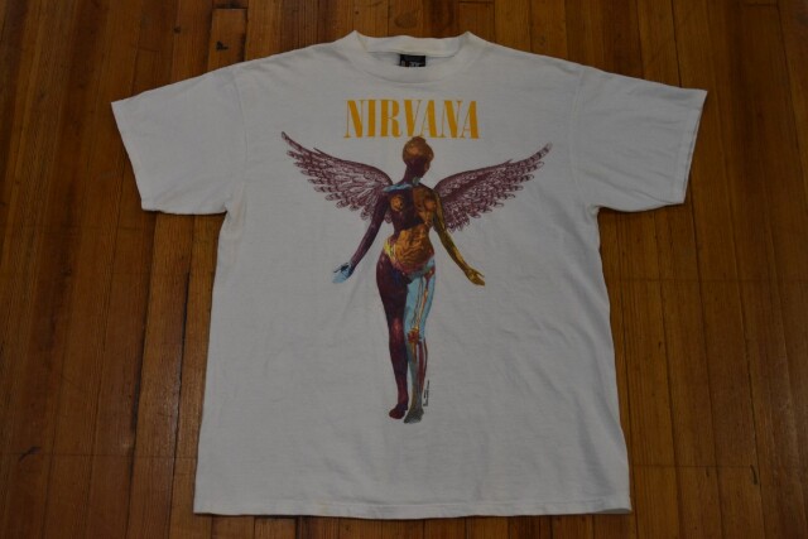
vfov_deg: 30.9
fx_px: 976
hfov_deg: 45.0
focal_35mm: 44
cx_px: 404
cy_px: 270
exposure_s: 1/60
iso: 1250
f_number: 4.5
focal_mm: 29
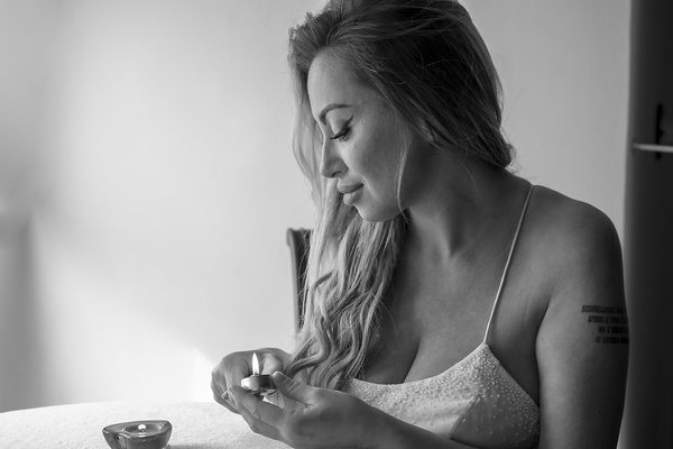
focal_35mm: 52
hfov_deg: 37.9
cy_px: 224
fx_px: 981
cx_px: 336
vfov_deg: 25.8
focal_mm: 35
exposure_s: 1/60
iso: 200
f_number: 5.6
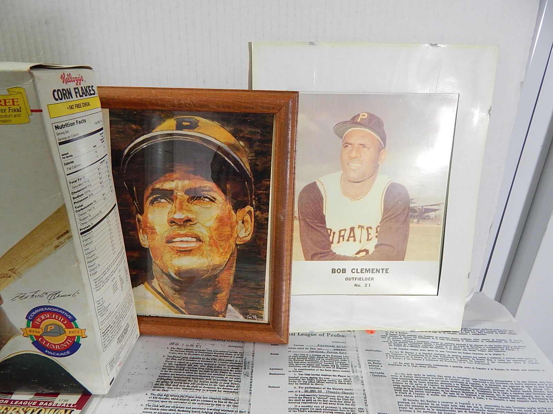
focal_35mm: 22
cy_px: 207
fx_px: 351
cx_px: 276
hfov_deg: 76.4
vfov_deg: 61.1
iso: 200
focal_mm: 4
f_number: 3
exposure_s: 1/30
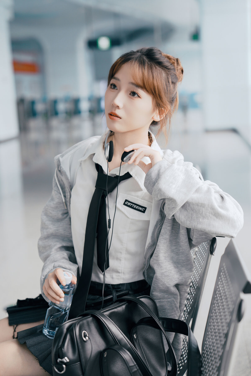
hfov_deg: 19.5
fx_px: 732
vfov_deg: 28.8
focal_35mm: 70
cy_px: 188
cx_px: 126
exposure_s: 1/160
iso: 400
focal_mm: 70
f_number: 2.8
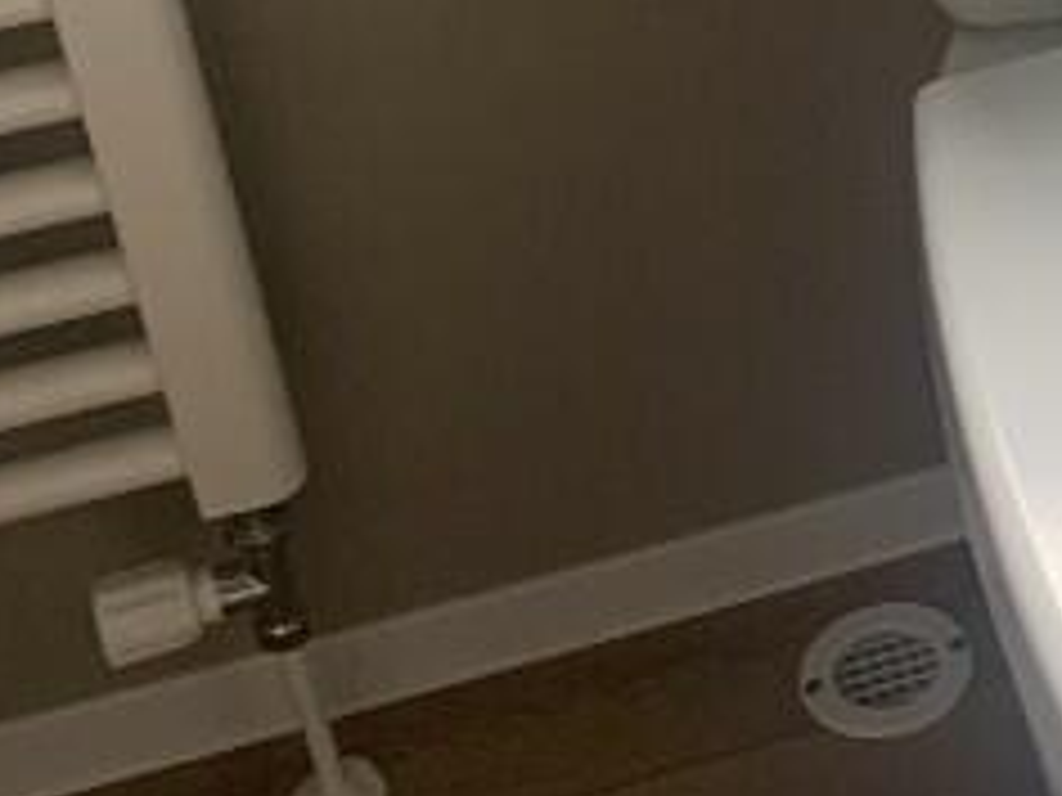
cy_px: -328
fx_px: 3467
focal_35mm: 113
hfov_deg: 15.9
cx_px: 1602
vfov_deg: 12.6
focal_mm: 4.25
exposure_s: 1/60
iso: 100
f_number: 1.8
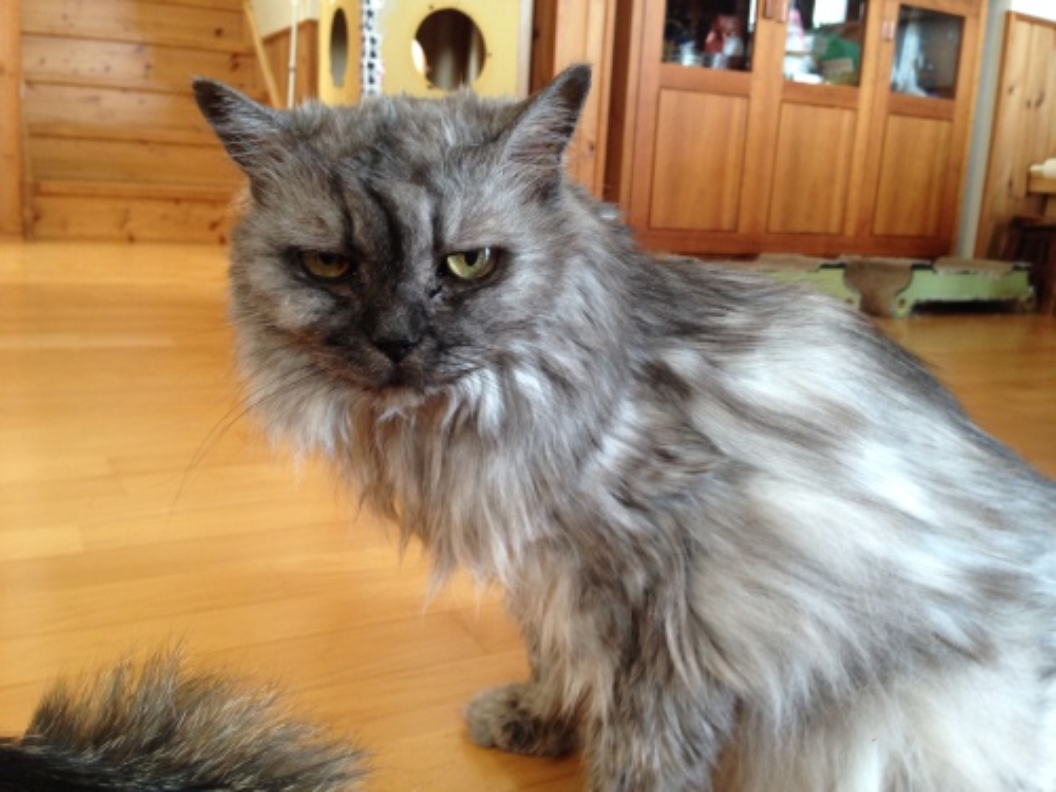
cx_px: 528
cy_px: 396
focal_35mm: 33
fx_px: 1007
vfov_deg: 42.9
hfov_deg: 55.4
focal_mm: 4.12
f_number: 2.4
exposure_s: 1/20
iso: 100
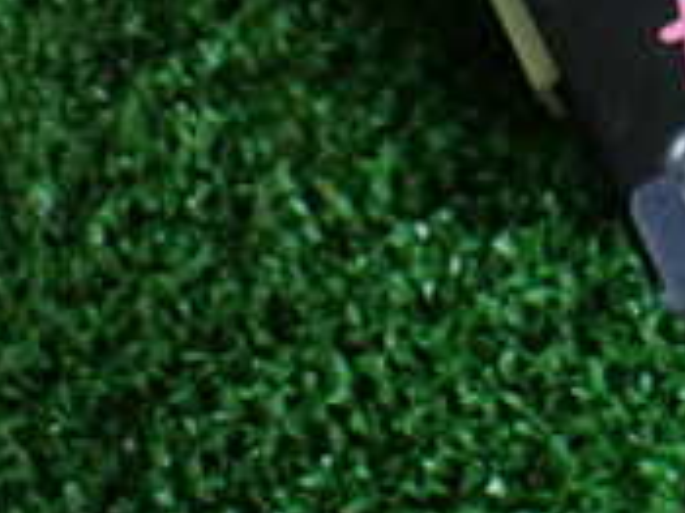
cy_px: -313
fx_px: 2037
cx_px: 900
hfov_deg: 17.8
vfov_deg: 13.3
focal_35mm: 103
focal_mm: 5.4
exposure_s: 1/125
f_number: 2.3
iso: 250
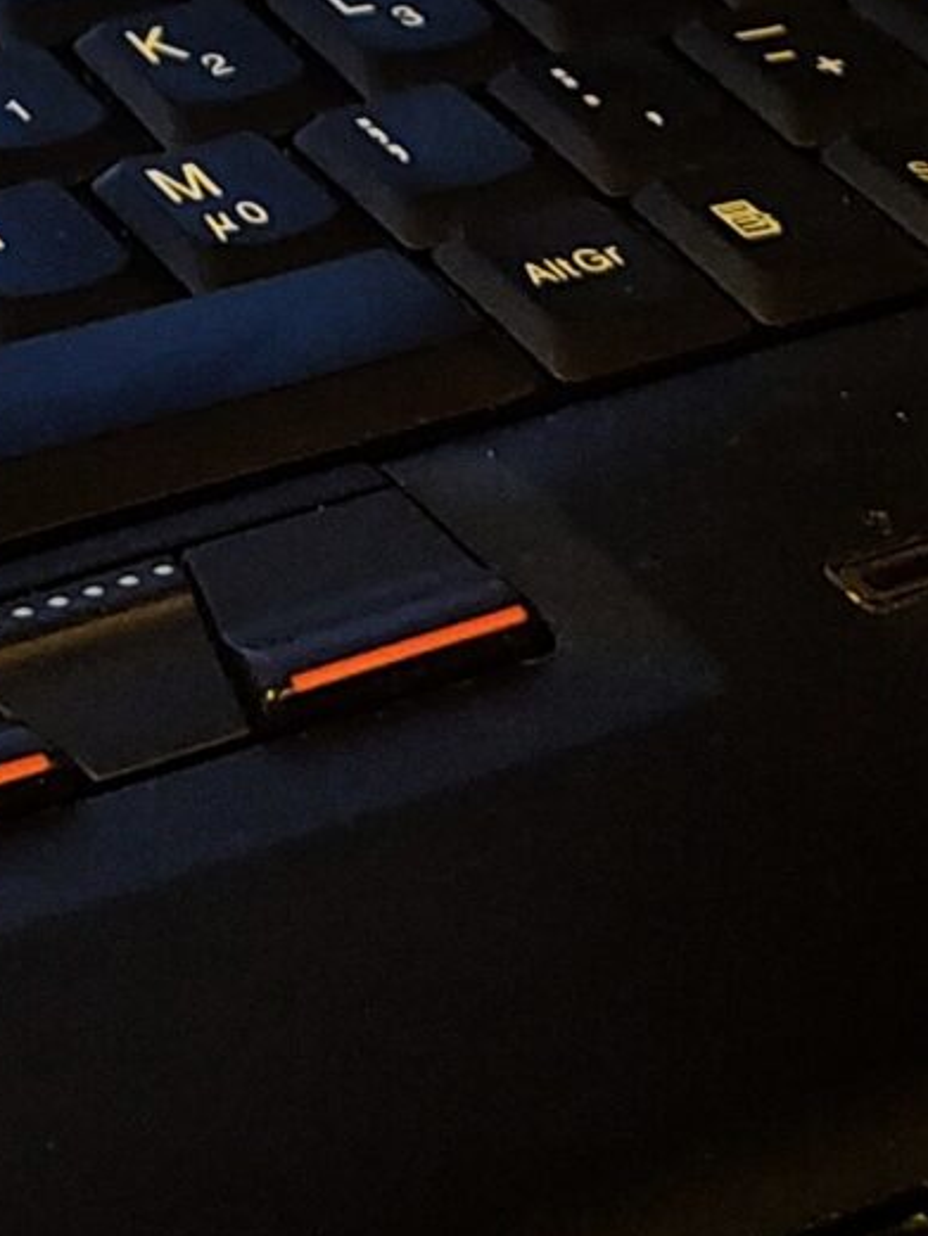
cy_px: -918
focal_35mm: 113
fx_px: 4037
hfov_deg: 12.7
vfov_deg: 15.3
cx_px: -225
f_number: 1.8
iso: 800
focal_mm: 5.56
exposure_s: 1/25
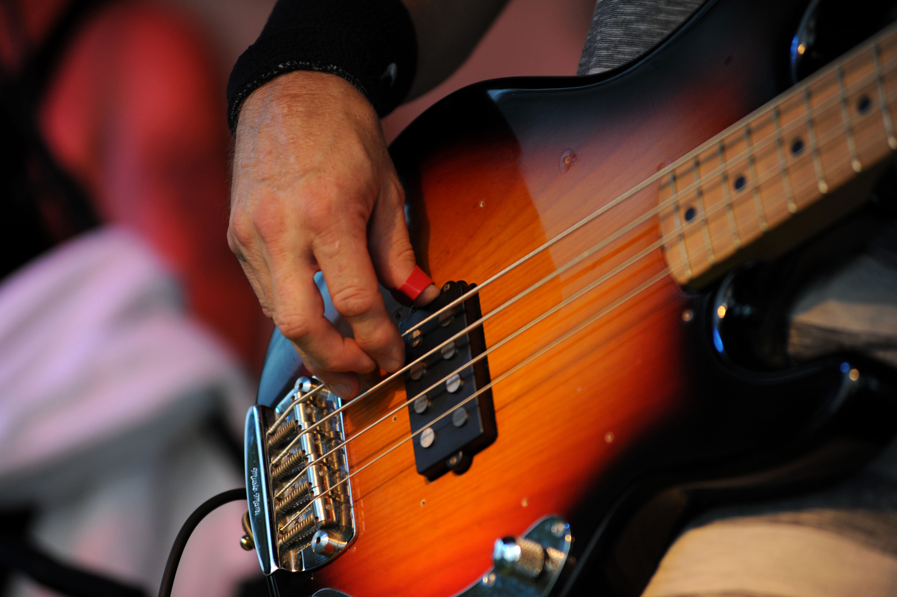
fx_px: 4980
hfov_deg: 10.3
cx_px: 448
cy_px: 298
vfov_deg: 6.9
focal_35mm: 200
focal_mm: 200
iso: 1000
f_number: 2.8
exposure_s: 1/500
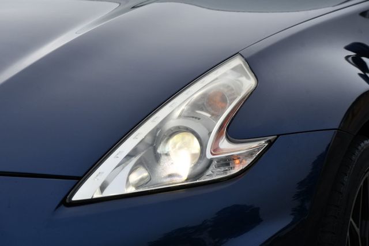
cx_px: 184
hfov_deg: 10.6
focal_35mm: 195
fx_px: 1998
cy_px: 123
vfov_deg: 7.0
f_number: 8
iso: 140
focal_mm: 130
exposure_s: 1/250
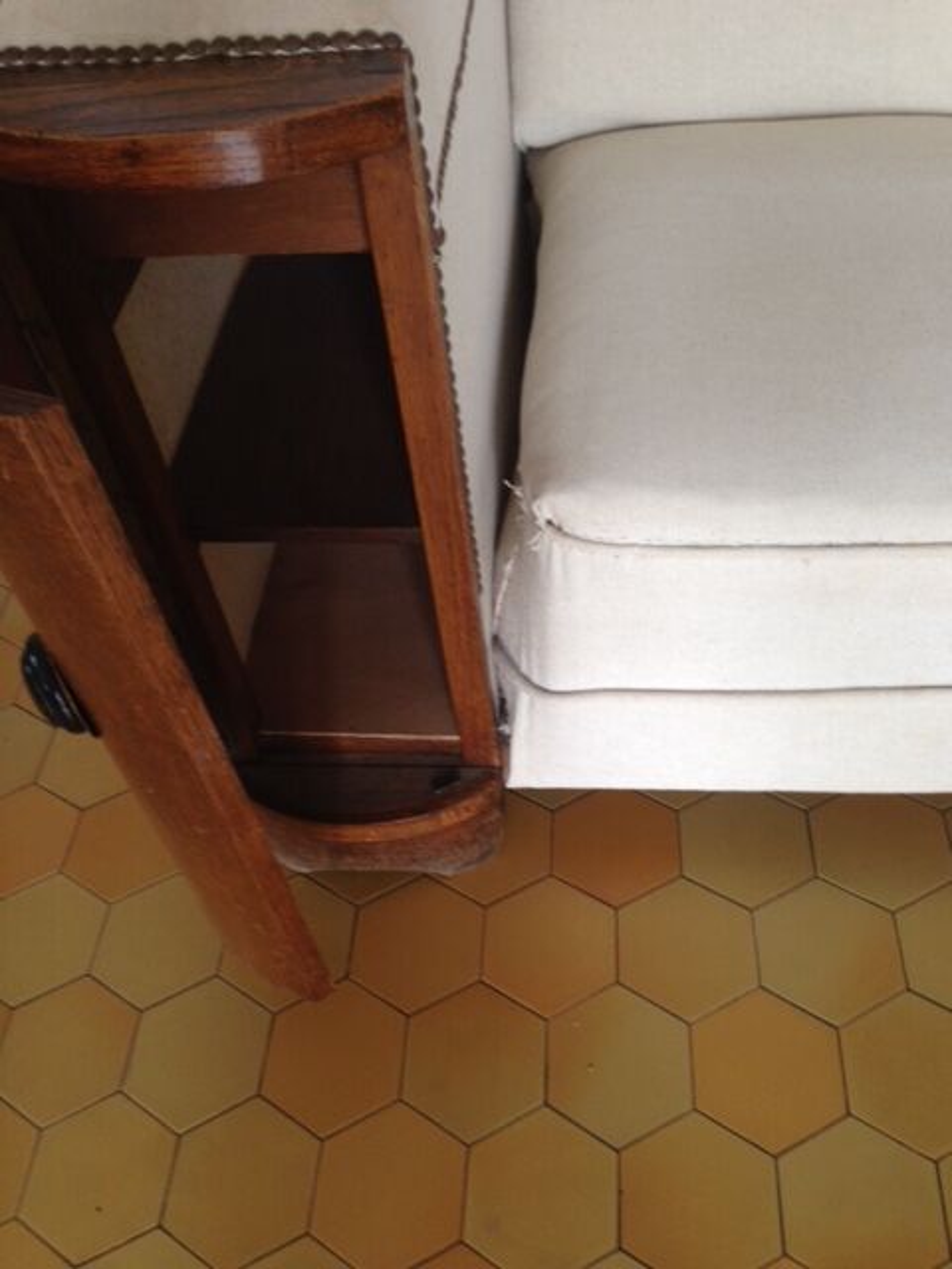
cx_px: 476
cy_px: 634
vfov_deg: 55.4
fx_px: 1210
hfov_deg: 42.9
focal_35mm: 33
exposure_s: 1/20
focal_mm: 4.12
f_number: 2.4
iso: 50
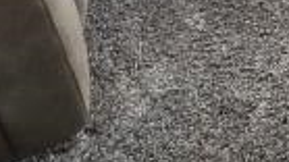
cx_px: 674
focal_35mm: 104
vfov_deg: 7.1
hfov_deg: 14.4
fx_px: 797
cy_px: -559
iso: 200
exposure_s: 1/60
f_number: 1.9
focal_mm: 2.2
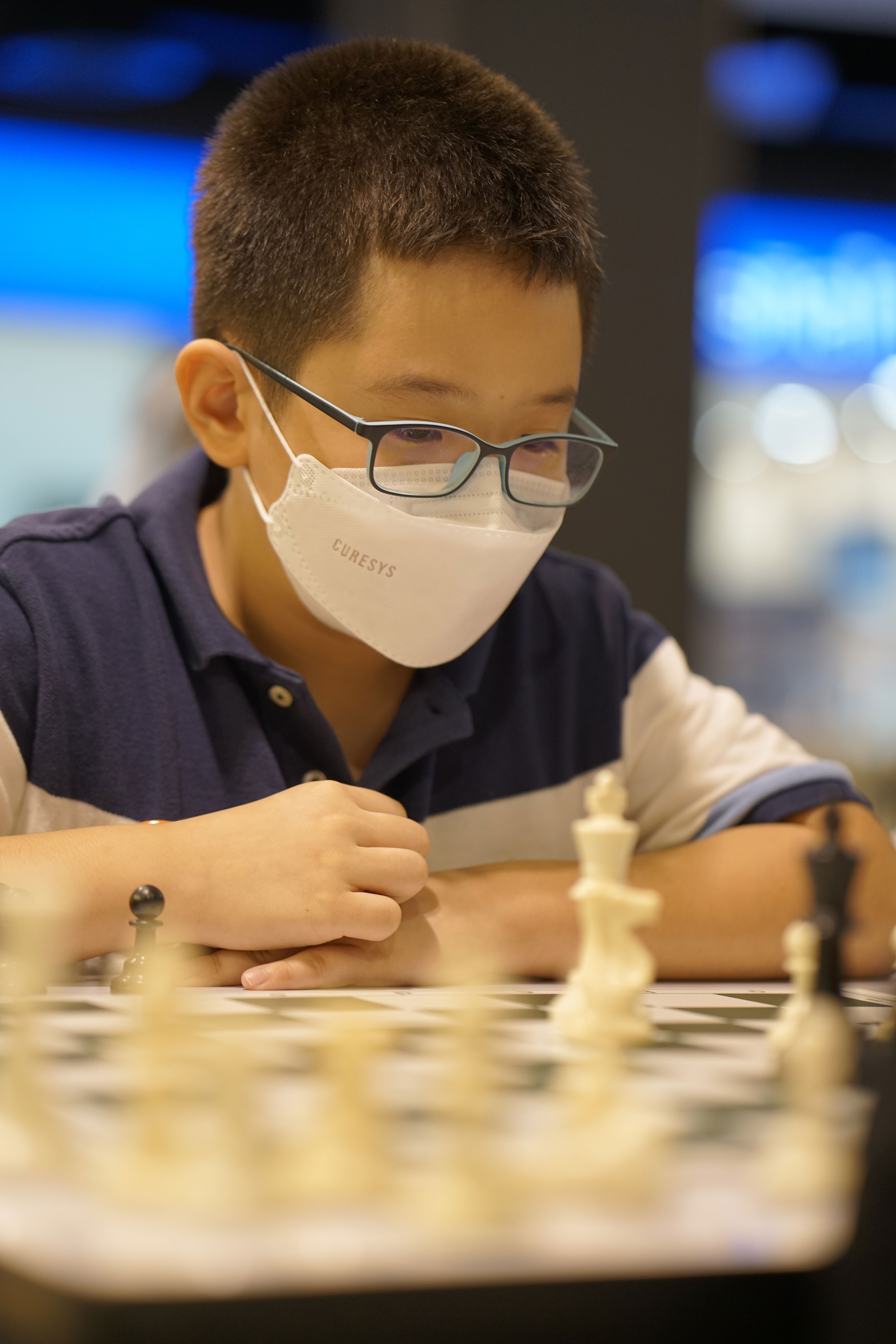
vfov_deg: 23.9
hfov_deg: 16.1
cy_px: 672
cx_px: 448
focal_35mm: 85
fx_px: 3172
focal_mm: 85
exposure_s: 1/160
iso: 1000
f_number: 2.2
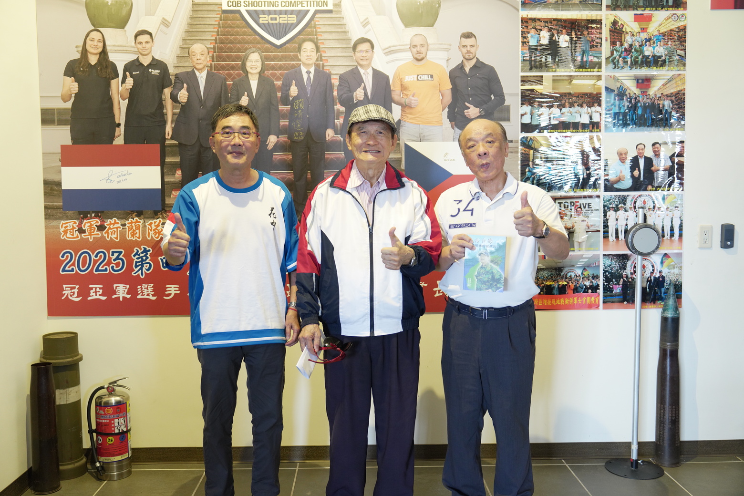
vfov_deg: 38.9
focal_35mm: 34
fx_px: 703
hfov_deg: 55.8
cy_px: 248
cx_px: 372
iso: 1600
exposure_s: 1/100
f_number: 3.2
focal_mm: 34
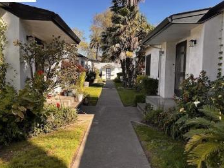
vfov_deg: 46.8
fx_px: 194
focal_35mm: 30
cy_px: 83
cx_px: 111
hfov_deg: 60.0
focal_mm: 5.7
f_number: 1.5
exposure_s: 1/982
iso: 50
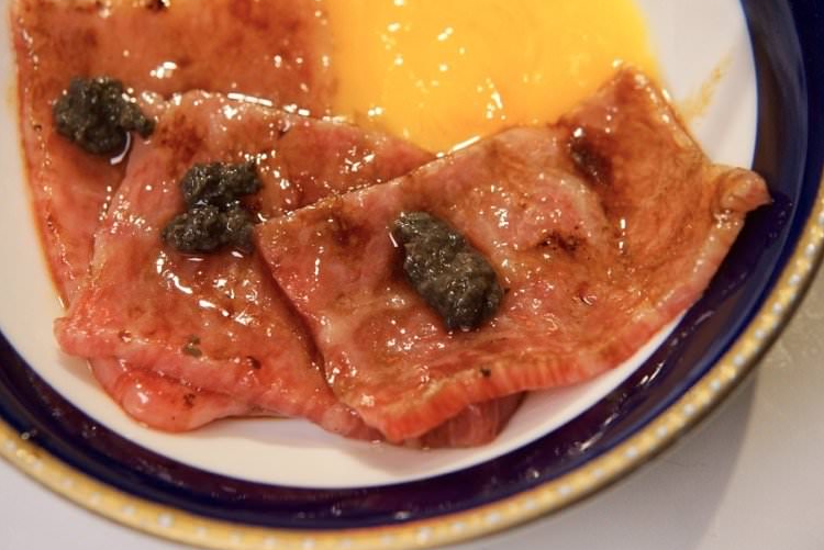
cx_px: 390
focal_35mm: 60
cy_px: 226
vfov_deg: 22.6
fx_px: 1374
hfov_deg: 33.4
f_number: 4
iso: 1000
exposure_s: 1/60
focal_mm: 30
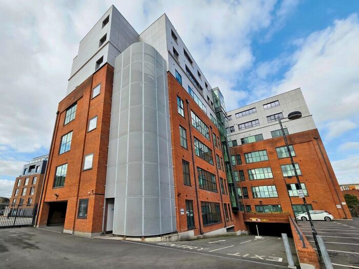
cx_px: 180
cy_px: 134
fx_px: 135
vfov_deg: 89.9
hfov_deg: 106.2
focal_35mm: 13
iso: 50
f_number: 2.2
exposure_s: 1/1307
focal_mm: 2.2
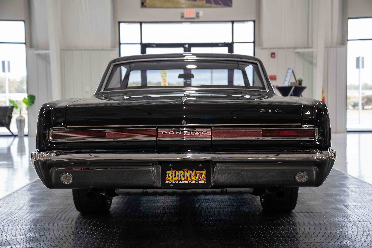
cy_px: 124
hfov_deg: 36.9
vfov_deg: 25.1
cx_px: 186
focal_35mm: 54
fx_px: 558
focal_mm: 54
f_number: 3.5
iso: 500
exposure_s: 1/125
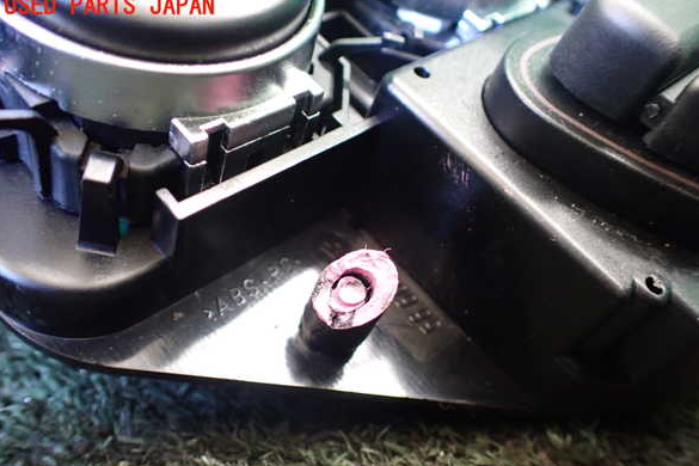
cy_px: 260
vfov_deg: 41.1
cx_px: 356
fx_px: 621
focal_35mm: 32
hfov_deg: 58.7
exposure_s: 1/30
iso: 800
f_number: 2.3
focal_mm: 5.4
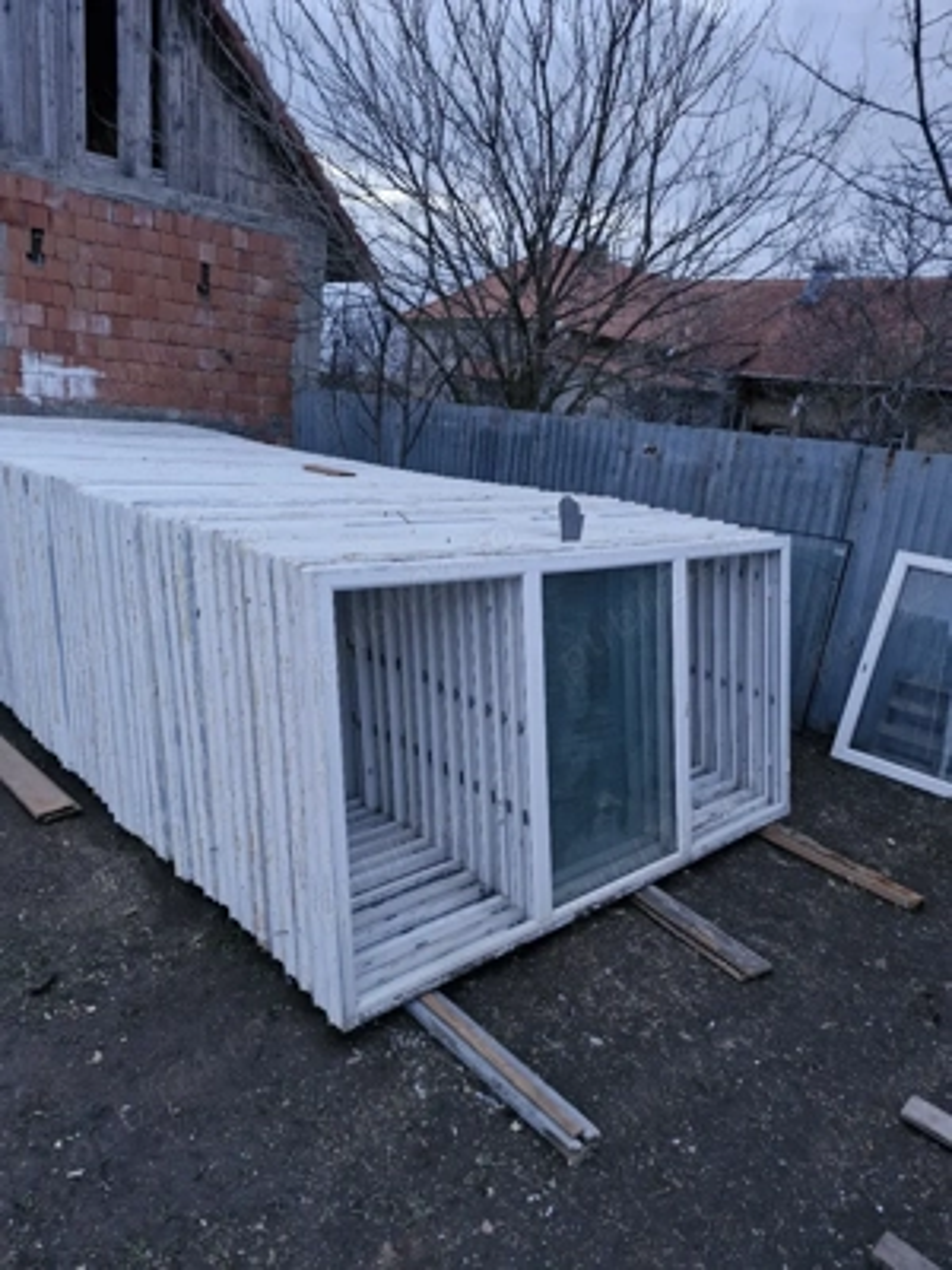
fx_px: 843
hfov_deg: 58.9
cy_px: 635
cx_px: 476
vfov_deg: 73.9
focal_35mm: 23
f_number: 1.8
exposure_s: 1/50
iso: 640
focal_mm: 5.54
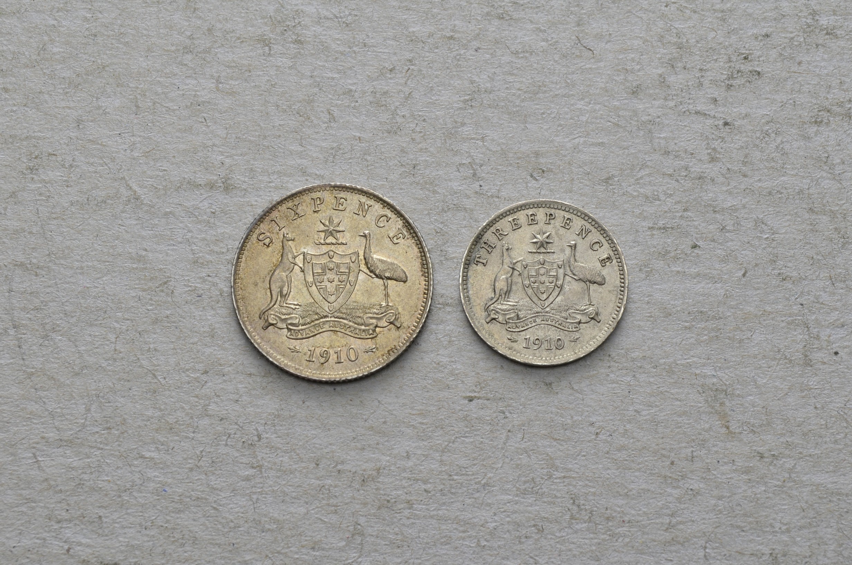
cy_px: 282
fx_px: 1948
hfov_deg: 24.7
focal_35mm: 82
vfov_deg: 16.5
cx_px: 426
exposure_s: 1/250
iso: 400
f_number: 14
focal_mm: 55
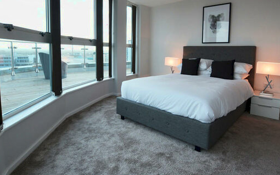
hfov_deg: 47.1
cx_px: 152
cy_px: 64
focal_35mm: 42
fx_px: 321
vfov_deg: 30.4
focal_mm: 20
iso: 3200
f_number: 20
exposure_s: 1/1600
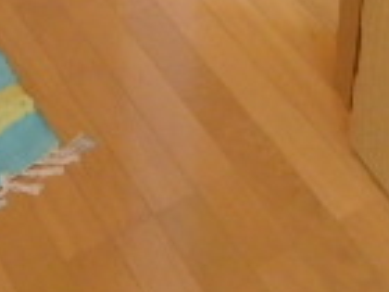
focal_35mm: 96
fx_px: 1079
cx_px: 136
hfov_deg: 20.4
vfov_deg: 13.3
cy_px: -292
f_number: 3.5
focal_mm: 3.7
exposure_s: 1/30
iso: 640
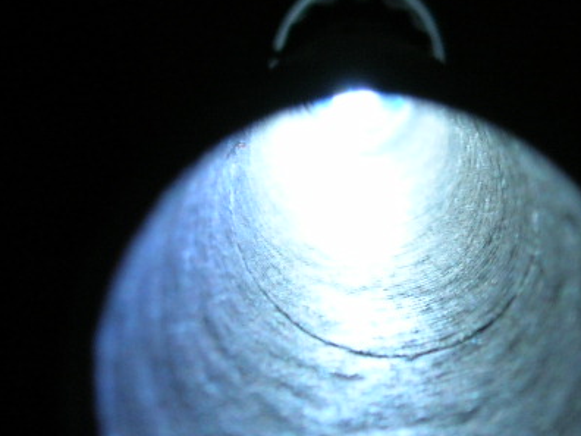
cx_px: 383
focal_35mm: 88
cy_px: 225
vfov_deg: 16.8
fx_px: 1477
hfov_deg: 22.2
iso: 50
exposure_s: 1/3.2
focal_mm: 5.7
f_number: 2.9
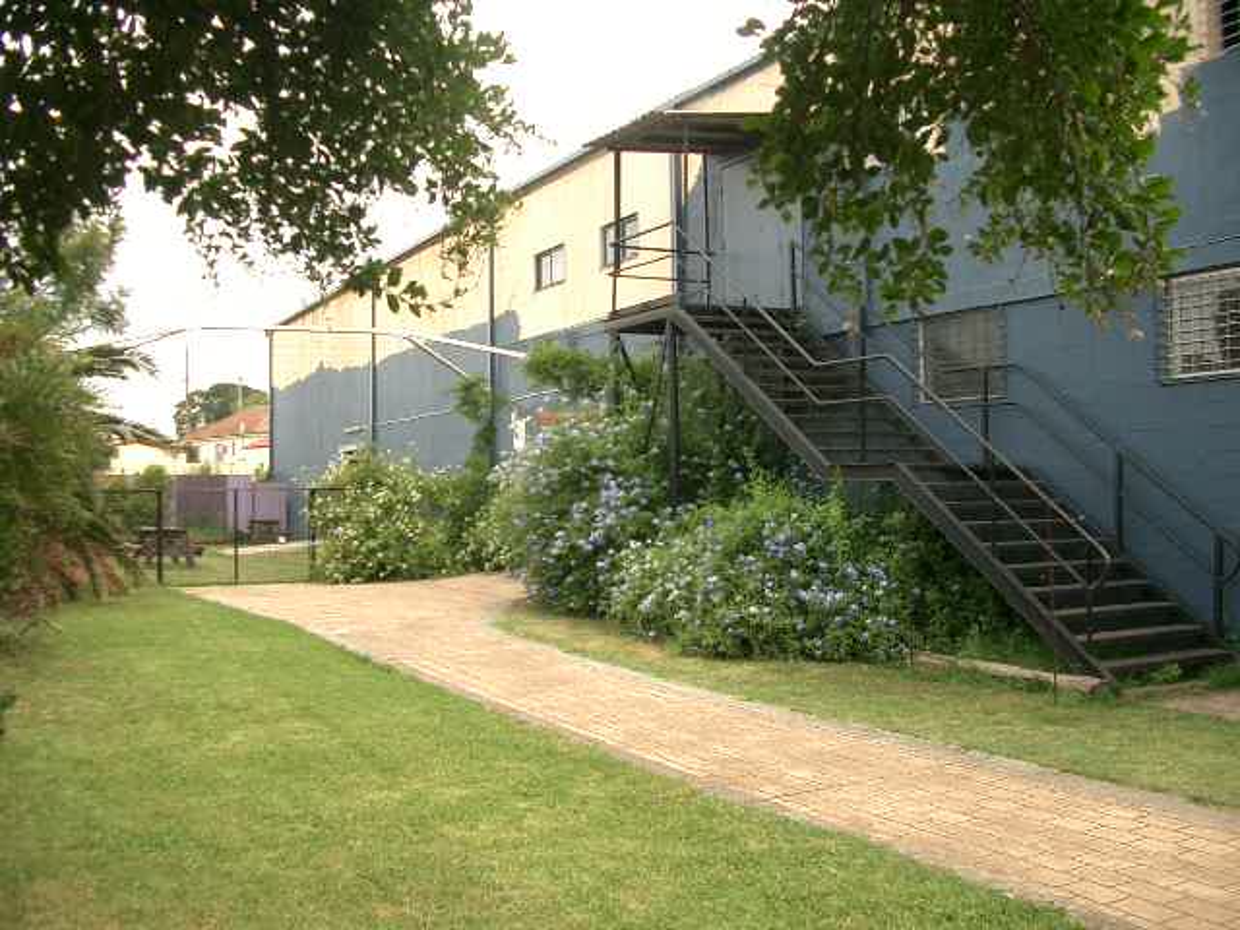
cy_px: 465
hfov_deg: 52.6
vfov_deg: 40.7
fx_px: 1254
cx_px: 620
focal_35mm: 35
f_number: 2.6
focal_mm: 5.8
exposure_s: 1/160
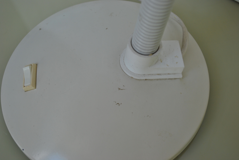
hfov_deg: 36.8
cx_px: 120
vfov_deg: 25.1
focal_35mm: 54
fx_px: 359
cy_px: 80
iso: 180
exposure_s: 1/125
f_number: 5.6
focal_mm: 36
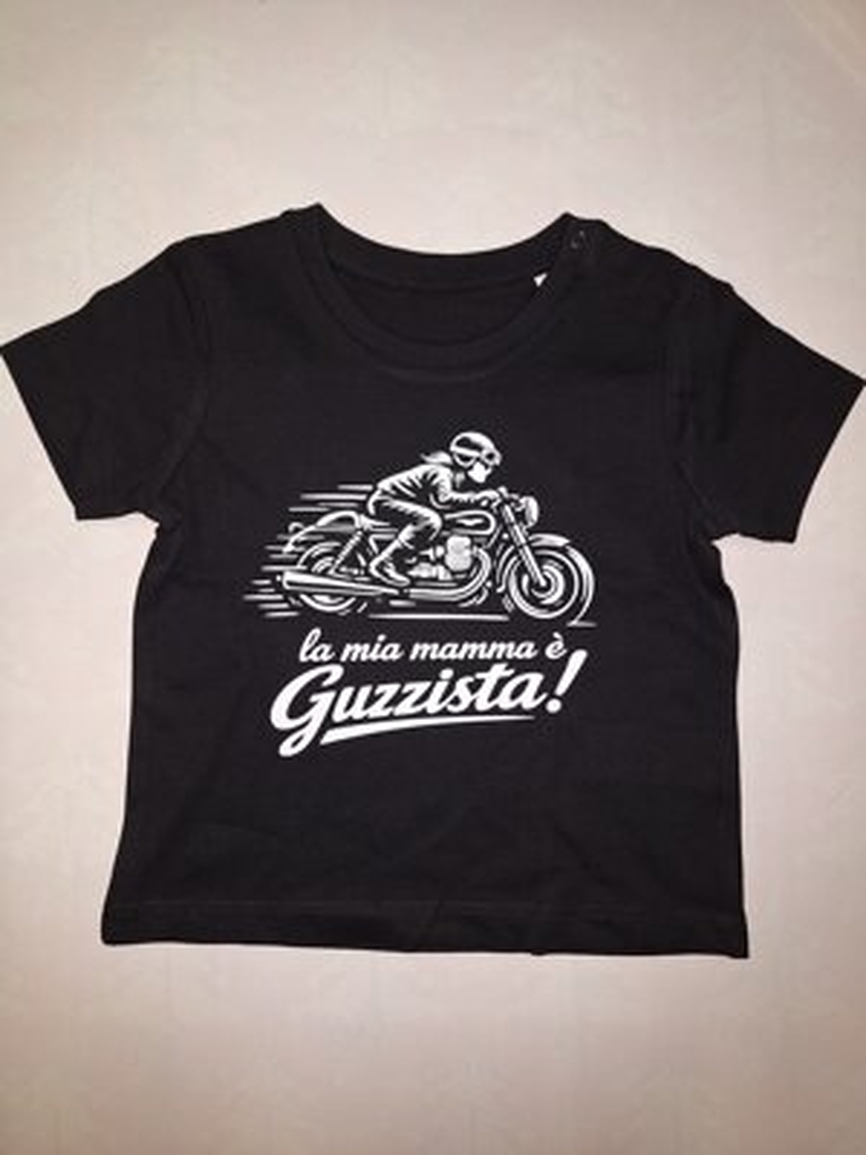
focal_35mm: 23
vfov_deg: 73.9
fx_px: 767
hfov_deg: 58.9
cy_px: 578
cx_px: 433
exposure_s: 1/50
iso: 80
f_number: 1.8
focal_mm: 5.54
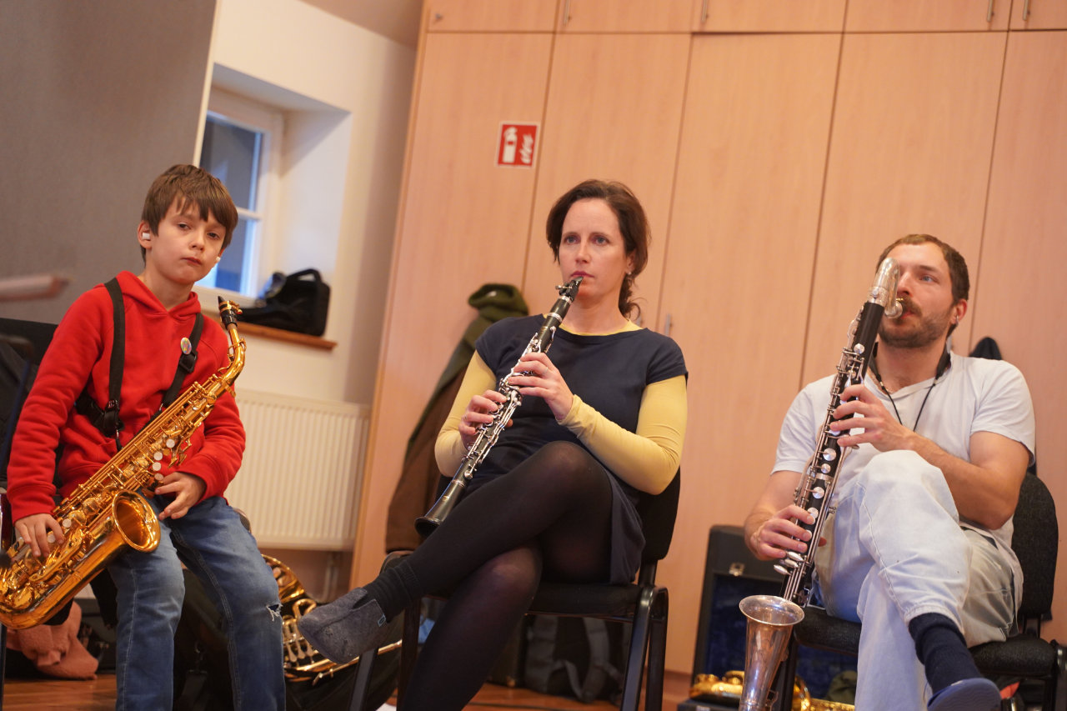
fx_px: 2222
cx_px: 534
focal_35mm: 75
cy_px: 356
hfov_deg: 27.0
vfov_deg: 18.2
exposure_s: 1/160
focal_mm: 75
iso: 3200
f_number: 4
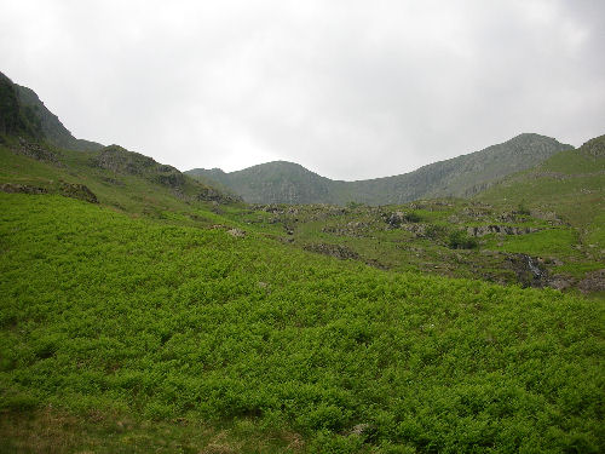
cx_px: 302
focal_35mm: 35
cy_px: 227
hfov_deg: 52.6
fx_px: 612
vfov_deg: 40.7
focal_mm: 5.8
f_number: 3
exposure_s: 1/214
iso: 50
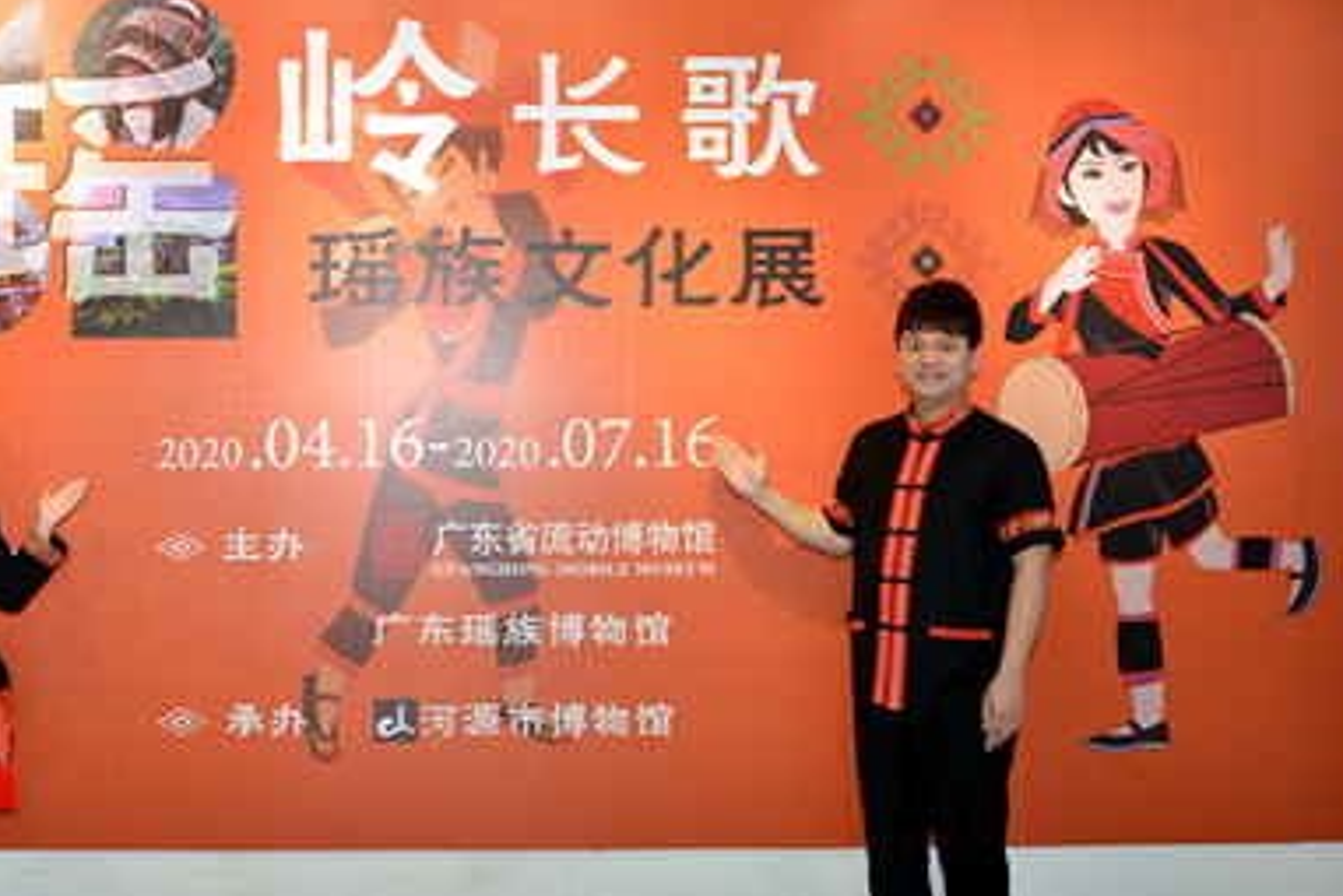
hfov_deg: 43.7
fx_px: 1642
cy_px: 443
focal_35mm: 44
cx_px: 429
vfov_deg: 30.5
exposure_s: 1/60
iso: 500
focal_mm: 28
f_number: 4
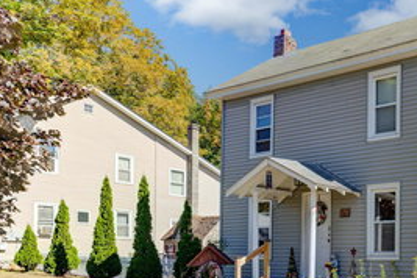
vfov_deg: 28.6
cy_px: 226
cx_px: 394
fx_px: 533
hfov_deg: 39.0
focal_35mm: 46
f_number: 8
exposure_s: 1/3200
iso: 640
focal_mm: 24
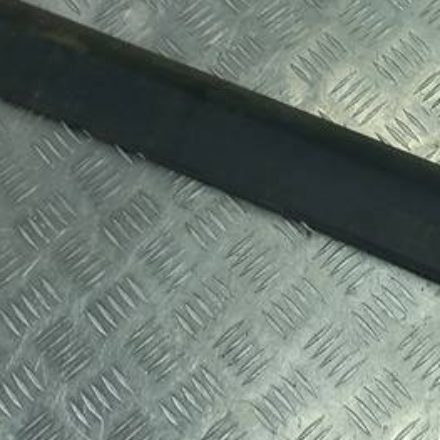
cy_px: 104
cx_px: 467
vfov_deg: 20.0
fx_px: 1237
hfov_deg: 19.4
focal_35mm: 86
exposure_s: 1/50
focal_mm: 4.6
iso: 32
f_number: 1.8
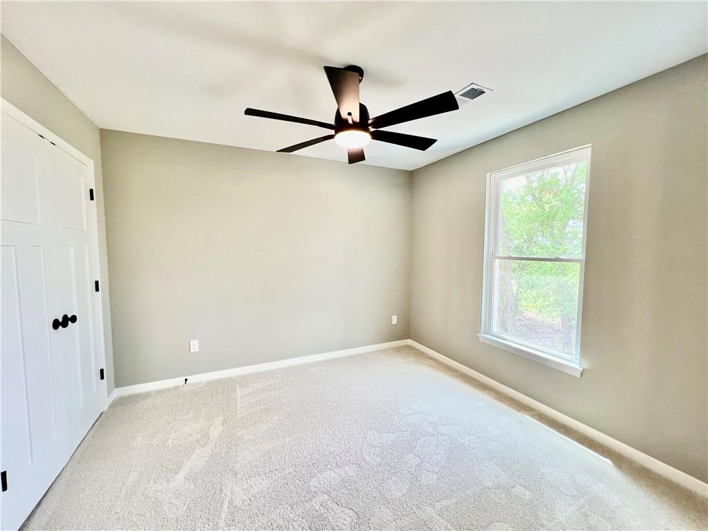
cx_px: 354
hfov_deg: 106.2
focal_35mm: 13
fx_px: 266
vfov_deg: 89.9
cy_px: 266
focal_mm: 1.57
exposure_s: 1/120
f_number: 1.8
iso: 125
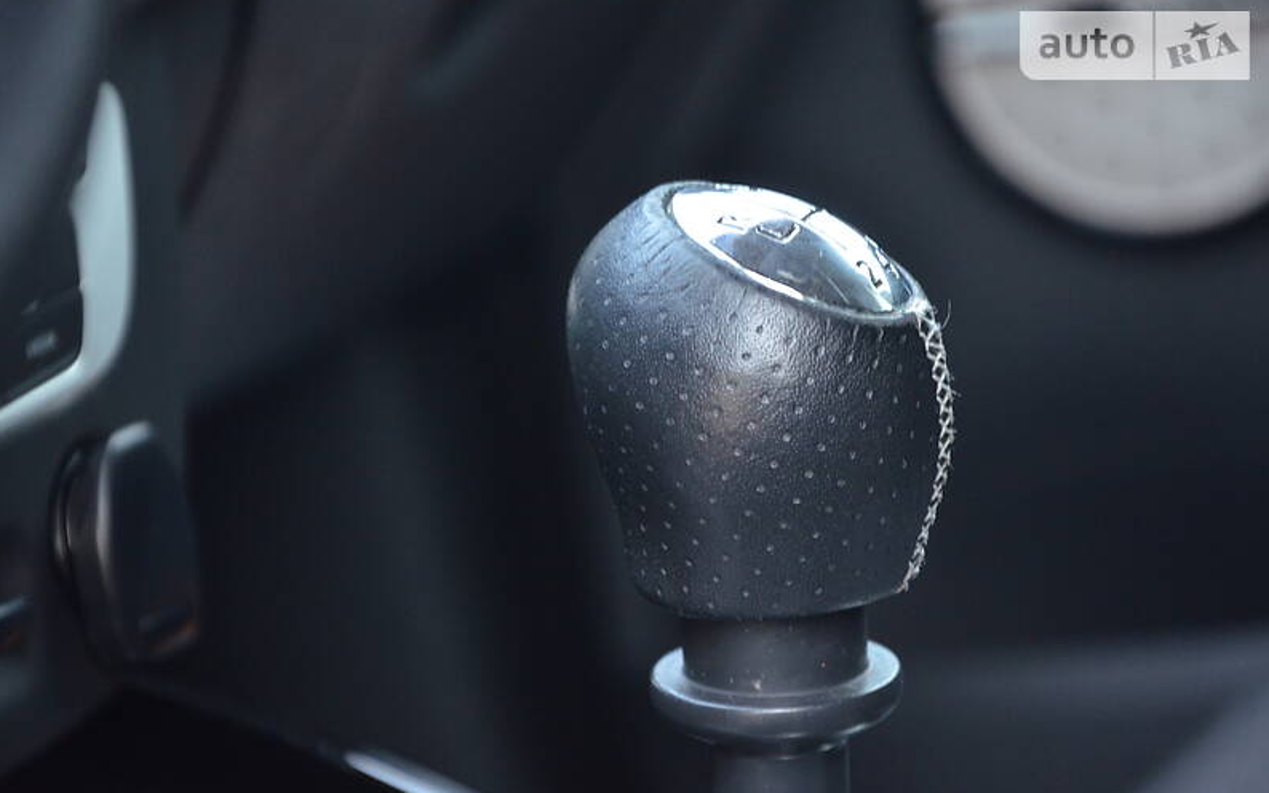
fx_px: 5585
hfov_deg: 13.0
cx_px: 634
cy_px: 416
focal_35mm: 162
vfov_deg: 8.1
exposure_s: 1/25
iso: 1600
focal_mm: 105
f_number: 5.6
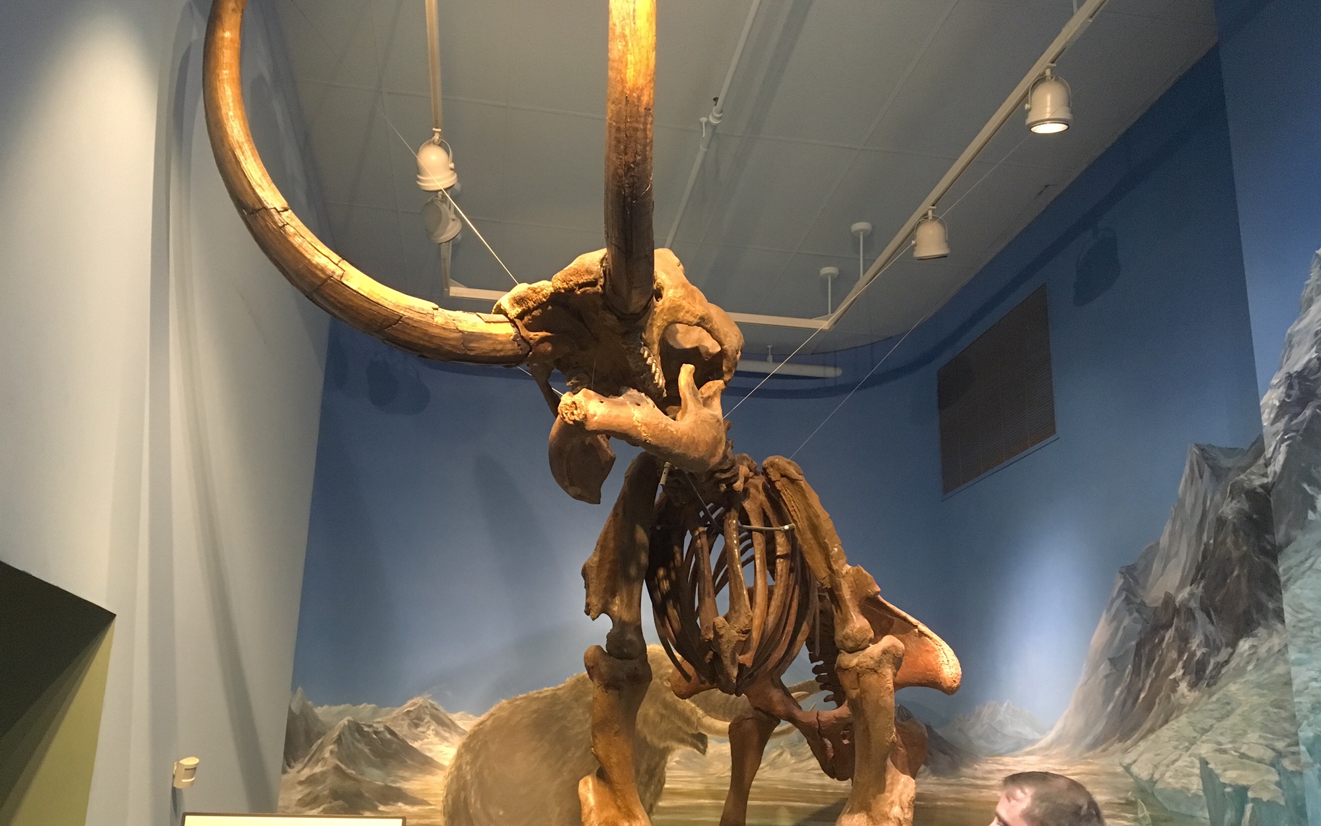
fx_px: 1116
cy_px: 487
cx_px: 664
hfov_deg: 61.2
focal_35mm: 31
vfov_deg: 40.4
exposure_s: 1/20
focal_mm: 4.15
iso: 200
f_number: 2.2
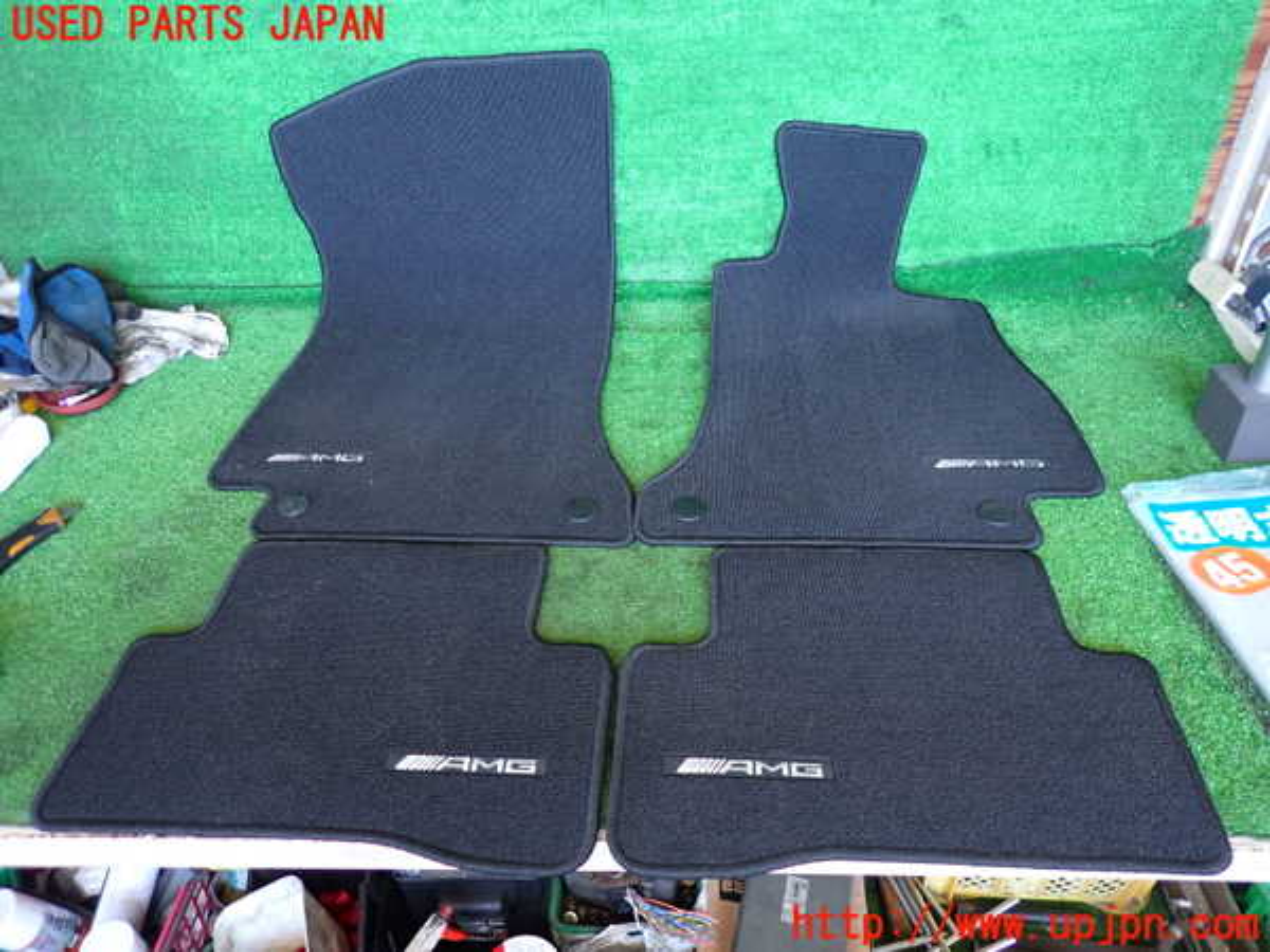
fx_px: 917
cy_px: 476
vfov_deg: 54.9
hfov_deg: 69.4
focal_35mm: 25
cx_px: 635
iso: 200
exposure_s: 1/30
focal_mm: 4.5
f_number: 2
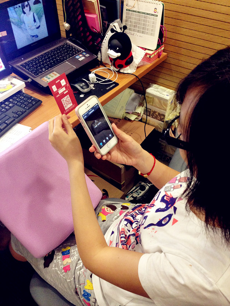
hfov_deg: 42.9
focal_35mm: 33
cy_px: 153
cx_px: 115
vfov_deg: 55.4
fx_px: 292
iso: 320
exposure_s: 1/20
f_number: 2.4
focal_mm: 4.12
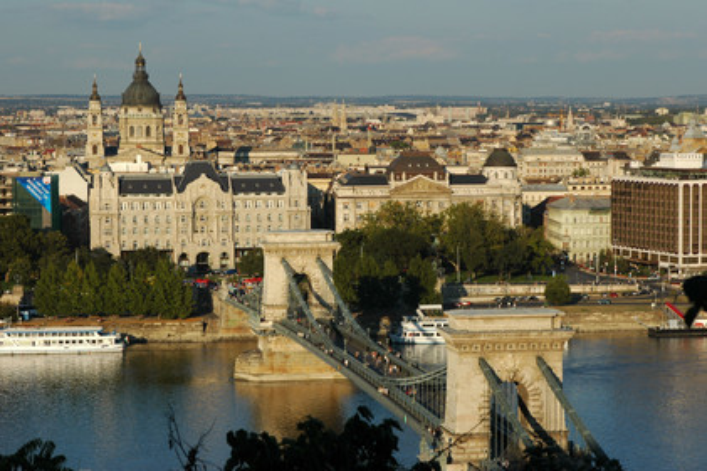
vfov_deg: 13.0
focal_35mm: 105
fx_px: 2060
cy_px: 236
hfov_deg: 19.5
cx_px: 354
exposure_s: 1/250
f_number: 8
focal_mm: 70
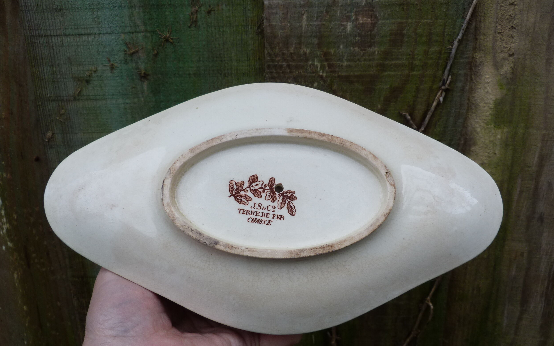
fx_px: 574
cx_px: 282
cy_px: 197
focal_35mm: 38
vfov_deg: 33.5
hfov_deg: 51.5
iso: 80
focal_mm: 6.3
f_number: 3.1
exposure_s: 1/125
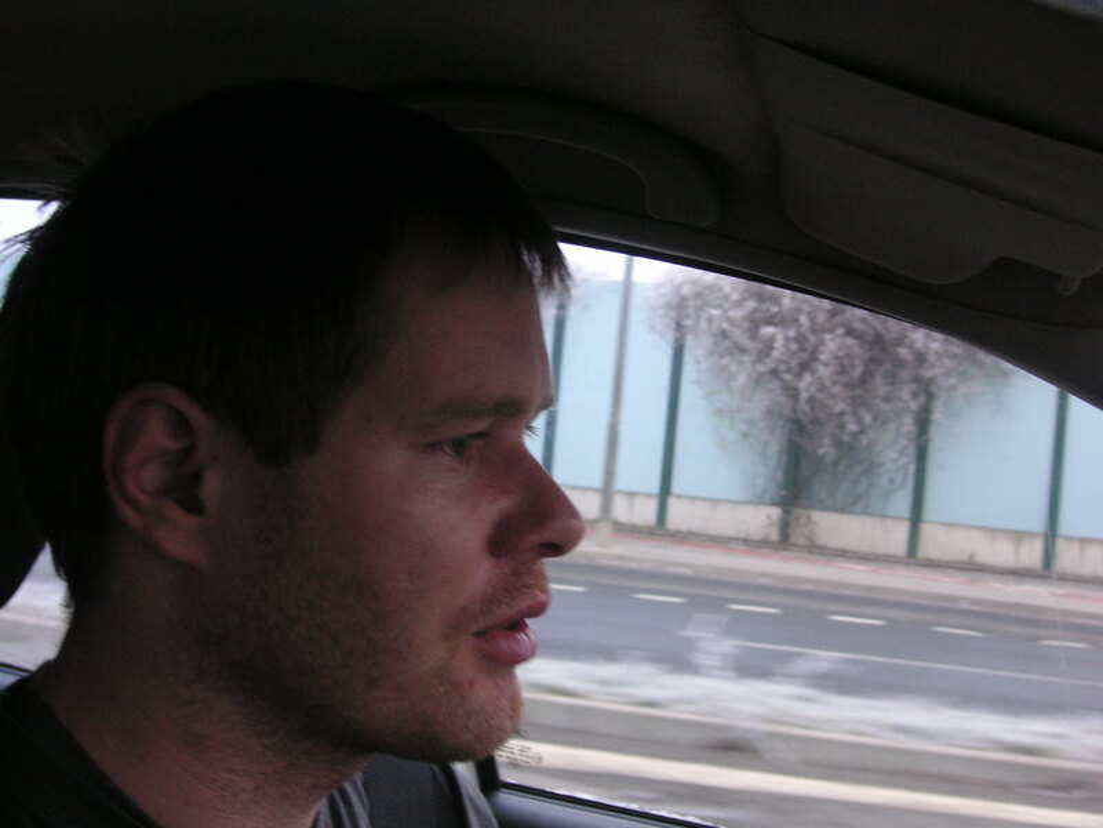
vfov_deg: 32.9
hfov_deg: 42.9
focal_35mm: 44
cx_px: 552
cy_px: 414
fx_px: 1402
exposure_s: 1/45
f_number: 3.1
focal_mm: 7.3
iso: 80
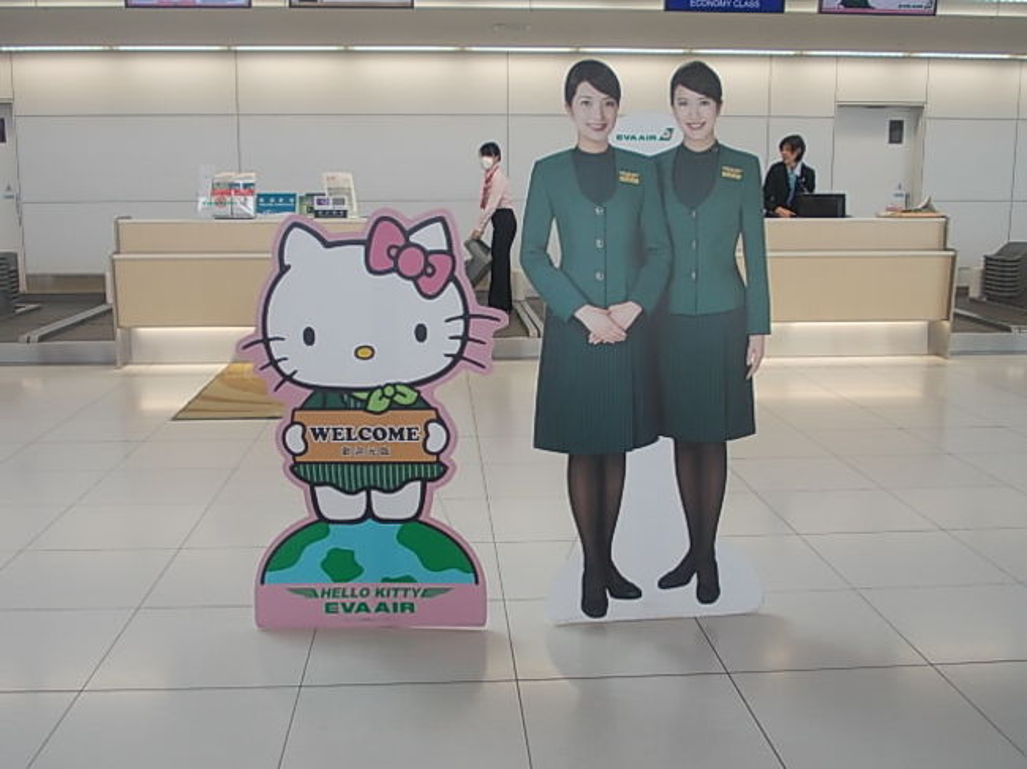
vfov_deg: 37.7
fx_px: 1127
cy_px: 384
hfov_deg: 49.0
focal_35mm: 38
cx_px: 514
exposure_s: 1/60
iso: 80
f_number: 3.1
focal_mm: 5.3
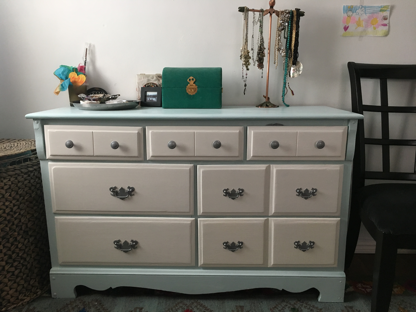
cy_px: 156
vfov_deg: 48.2
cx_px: 208
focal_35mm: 29
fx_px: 349
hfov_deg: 61.7
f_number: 2.2
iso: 100
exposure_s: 1/30
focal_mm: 4.15
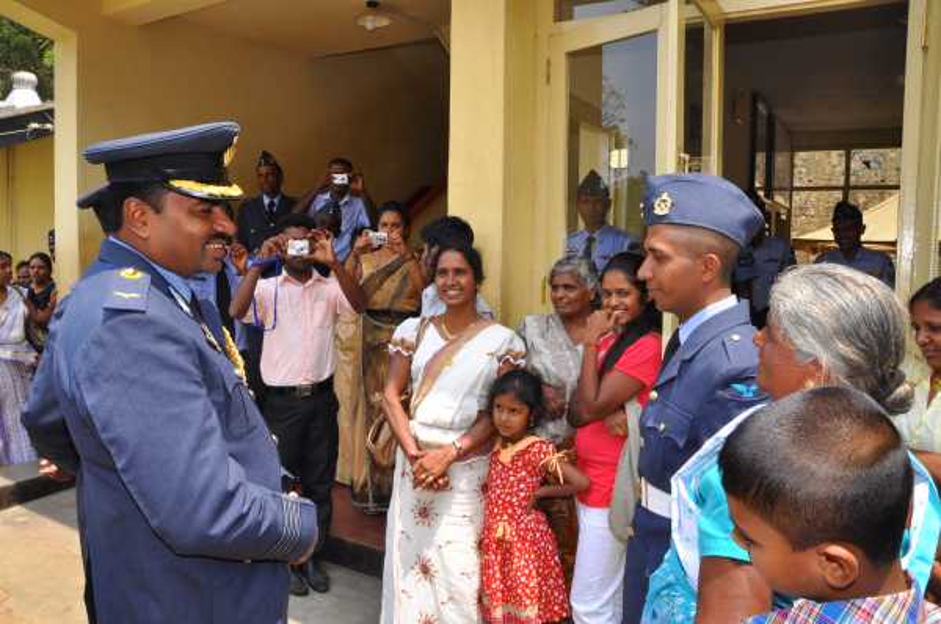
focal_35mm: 27
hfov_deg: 67.5
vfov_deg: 47.8
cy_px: 312
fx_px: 705
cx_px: 470
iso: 200
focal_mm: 18
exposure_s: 1/60
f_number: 14
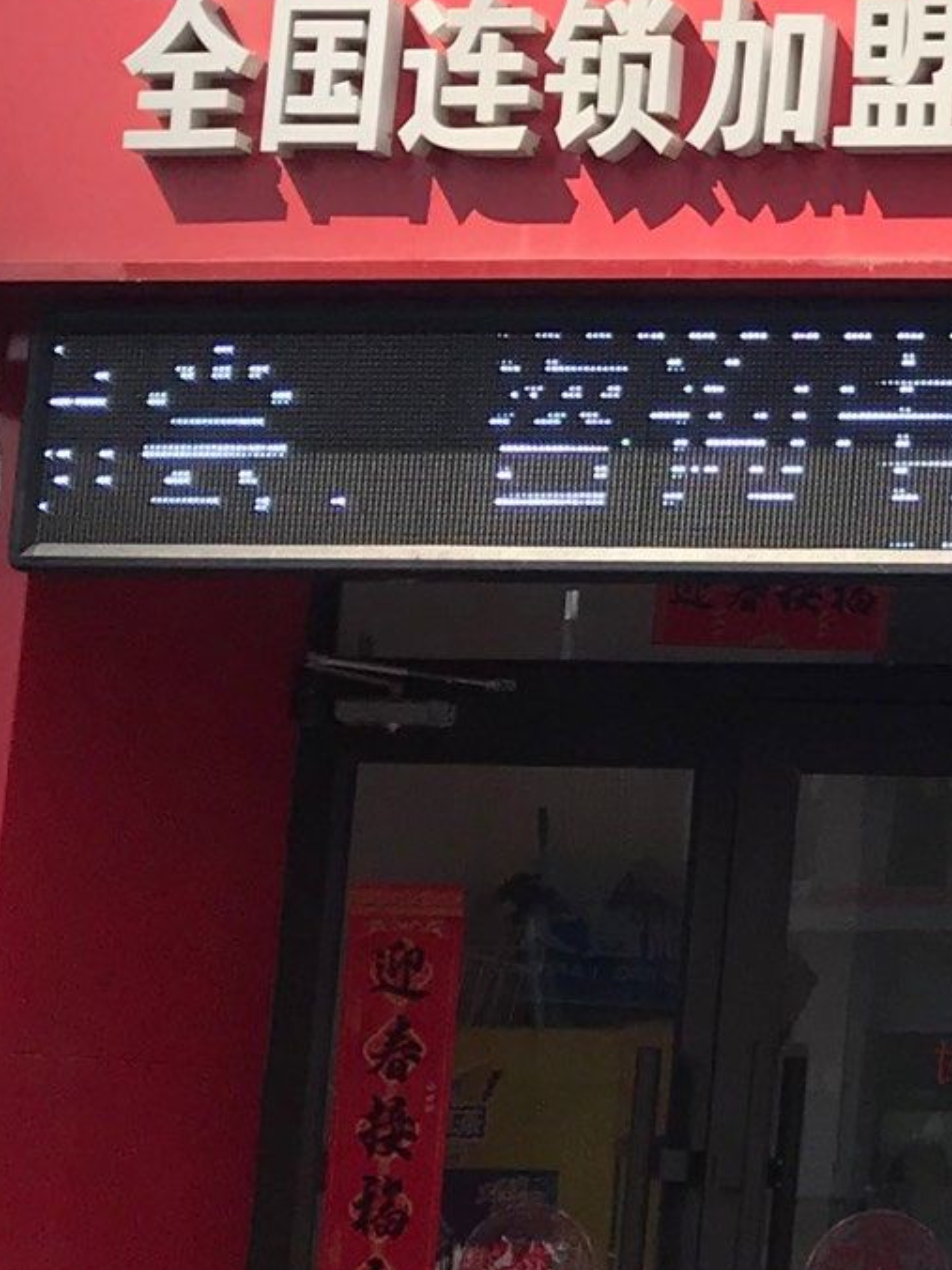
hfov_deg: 12.0
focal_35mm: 113
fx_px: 4144
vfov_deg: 17.4
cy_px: 552
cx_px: 1746
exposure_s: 1/1212
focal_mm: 3.99
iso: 20
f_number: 1.8
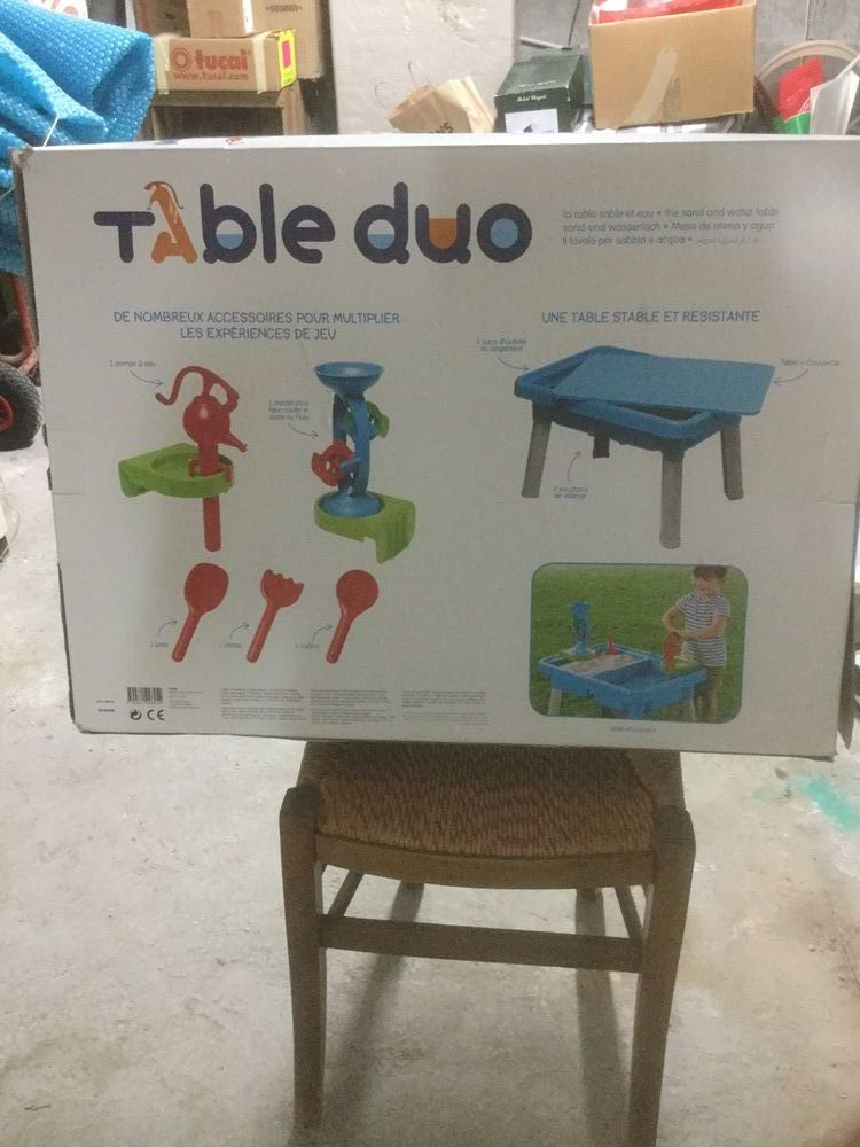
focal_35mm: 31
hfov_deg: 45.4
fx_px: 1027
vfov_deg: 58.4
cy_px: 574
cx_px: 430
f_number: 2.4
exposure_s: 1/17
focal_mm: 3.3
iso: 400
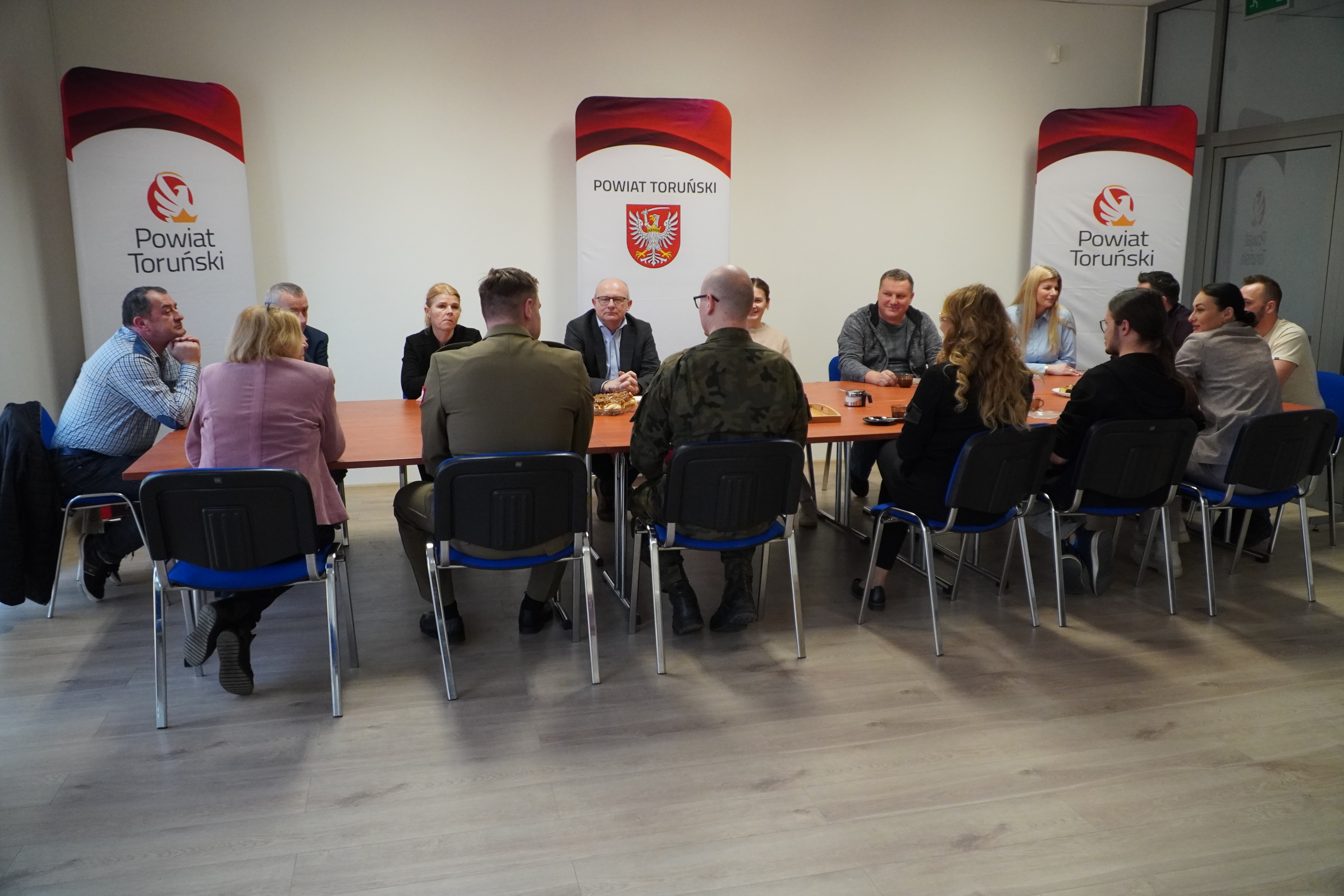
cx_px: 672
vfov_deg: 47.9
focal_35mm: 27
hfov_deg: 67.4
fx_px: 1008
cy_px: 448
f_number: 4
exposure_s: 1/160
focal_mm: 18
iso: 2500
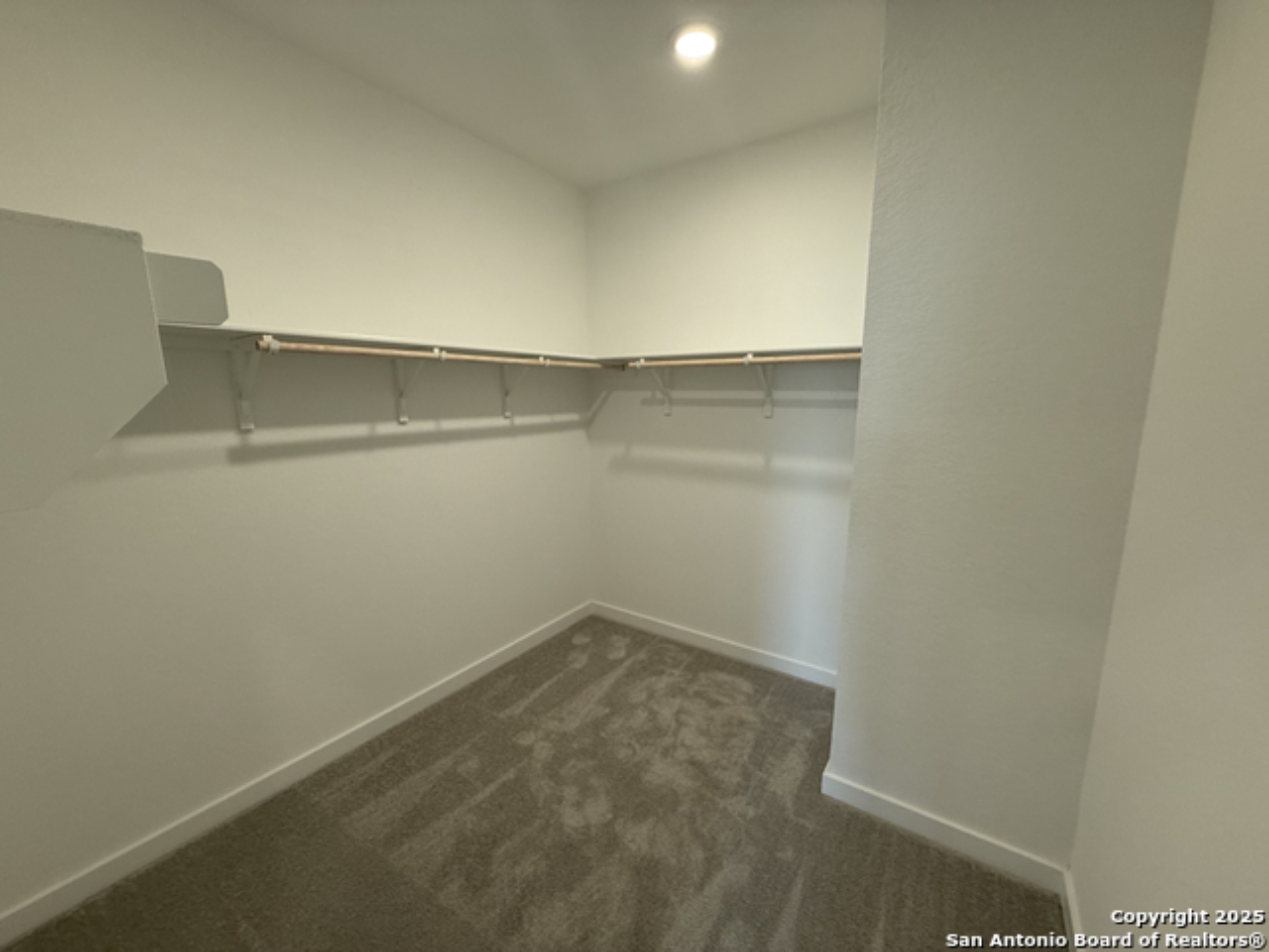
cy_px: 476
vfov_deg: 85.7
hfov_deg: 102.1
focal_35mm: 14
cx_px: 634
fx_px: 513
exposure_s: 1/120
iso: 160
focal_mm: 2.22
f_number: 2.2
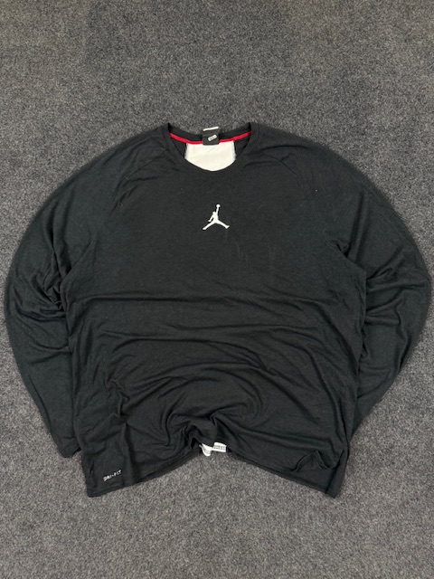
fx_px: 401
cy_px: 290
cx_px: 217
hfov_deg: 56.8
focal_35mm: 24
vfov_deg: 71.6
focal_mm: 6.76
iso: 320
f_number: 1.78
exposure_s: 1/100
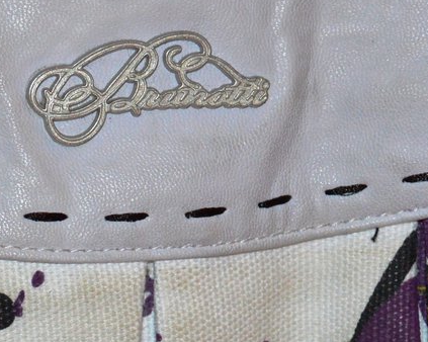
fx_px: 2279
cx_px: 152
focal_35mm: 180
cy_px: 300
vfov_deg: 8.6
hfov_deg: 10.7
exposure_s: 1/60
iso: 1800
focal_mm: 36
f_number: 5
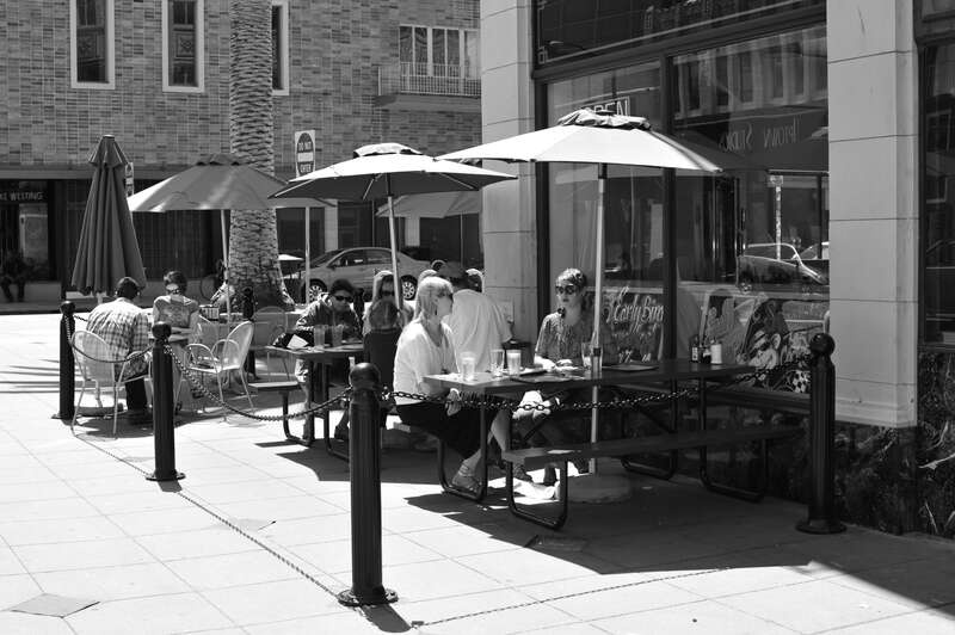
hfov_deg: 39.6
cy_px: 318
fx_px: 1325
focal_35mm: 50
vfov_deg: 26.9
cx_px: 478
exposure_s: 1/250
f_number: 8
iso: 200
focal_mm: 50
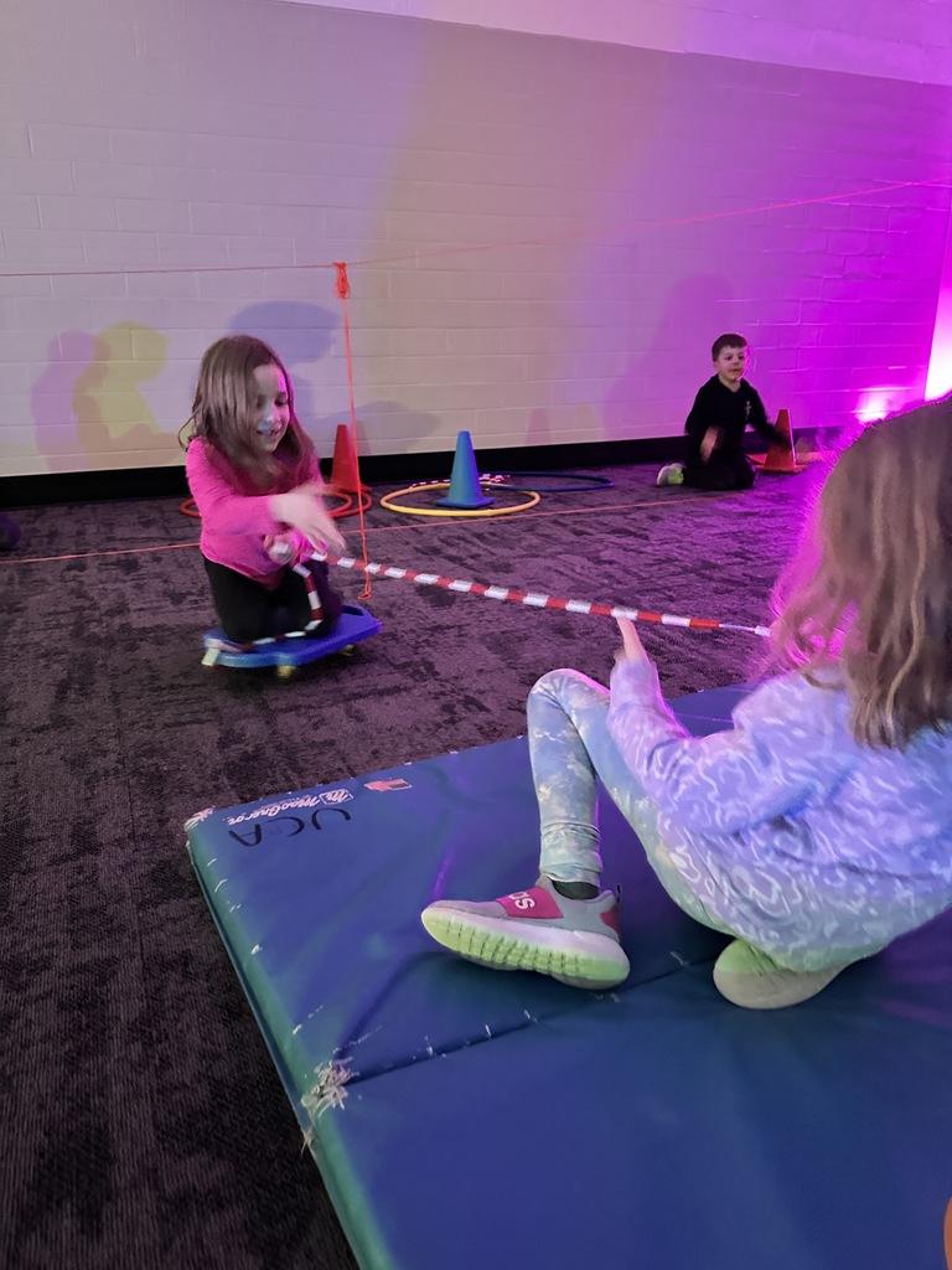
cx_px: 476
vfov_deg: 71.6
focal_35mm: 24
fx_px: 880
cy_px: 635
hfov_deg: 56.8
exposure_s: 1/30
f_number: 1.78
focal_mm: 6.86
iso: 1600
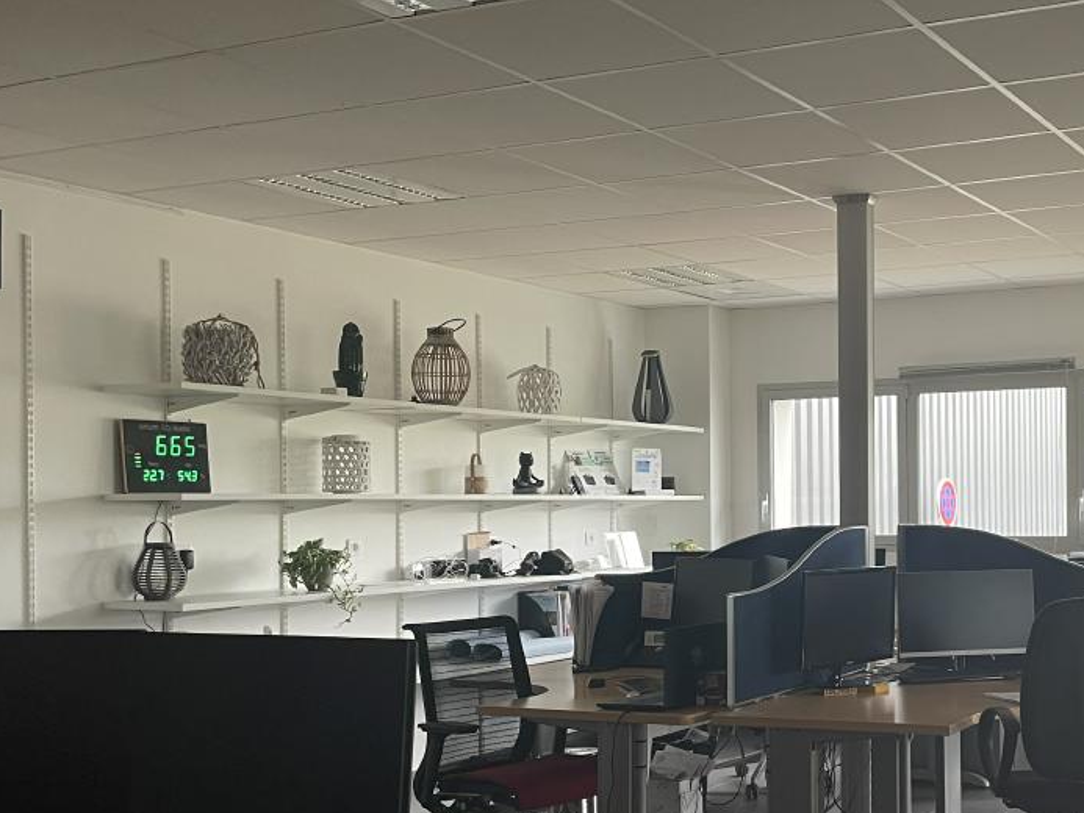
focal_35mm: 48
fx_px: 1503
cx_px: 870
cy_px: 524
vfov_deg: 30.1
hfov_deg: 38.2
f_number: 1.6
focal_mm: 4.2
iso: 100
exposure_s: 1/50
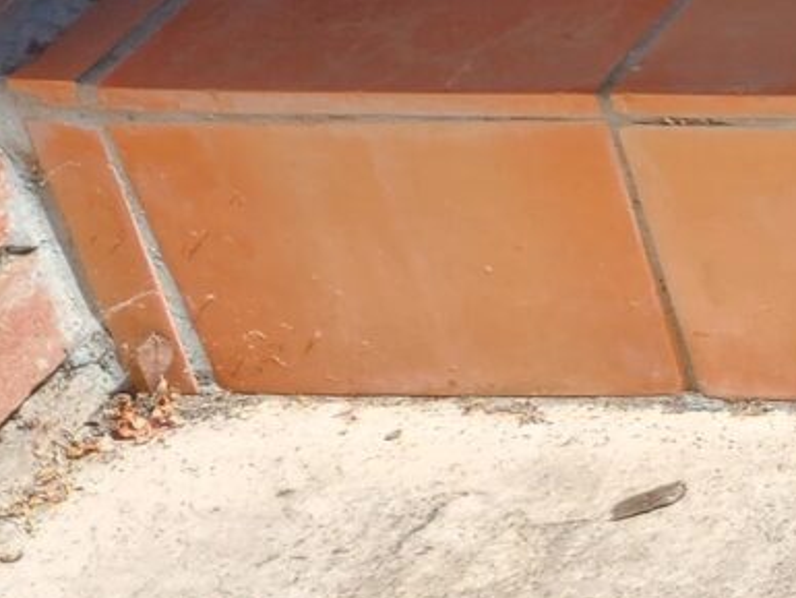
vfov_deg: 9.7
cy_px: 362
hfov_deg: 9.9
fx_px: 3519
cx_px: 2347
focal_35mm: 153
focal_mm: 6.4
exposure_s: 1/388
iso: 12
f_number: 1.8
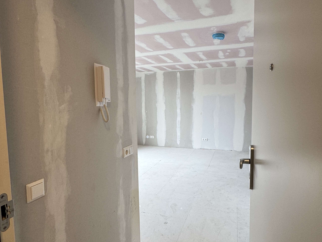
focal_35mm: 22
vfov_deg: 61.1
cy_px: 118
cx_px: 173
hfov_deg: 76.3
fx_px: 205
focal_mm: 2.22
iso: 80
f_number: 2.2
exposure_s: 1/83
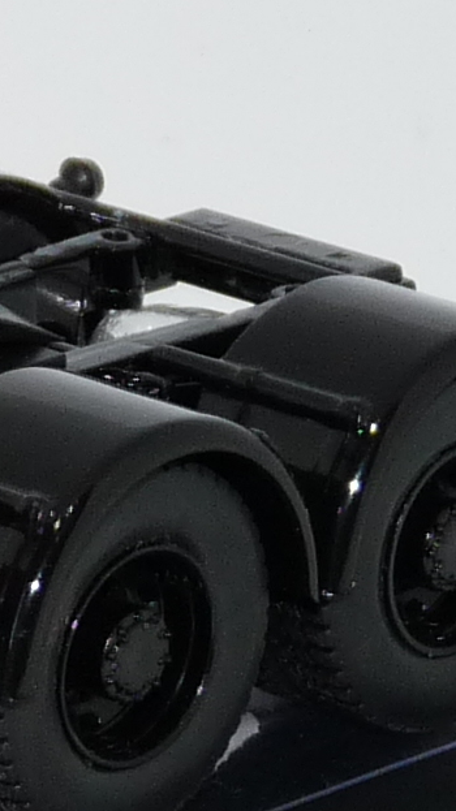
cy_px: 512
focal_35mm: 319
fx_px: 6864
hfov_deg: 3.7
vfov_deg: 6.8
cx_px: -623
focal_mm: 9
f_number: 3.2
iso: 100
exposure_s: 1/30
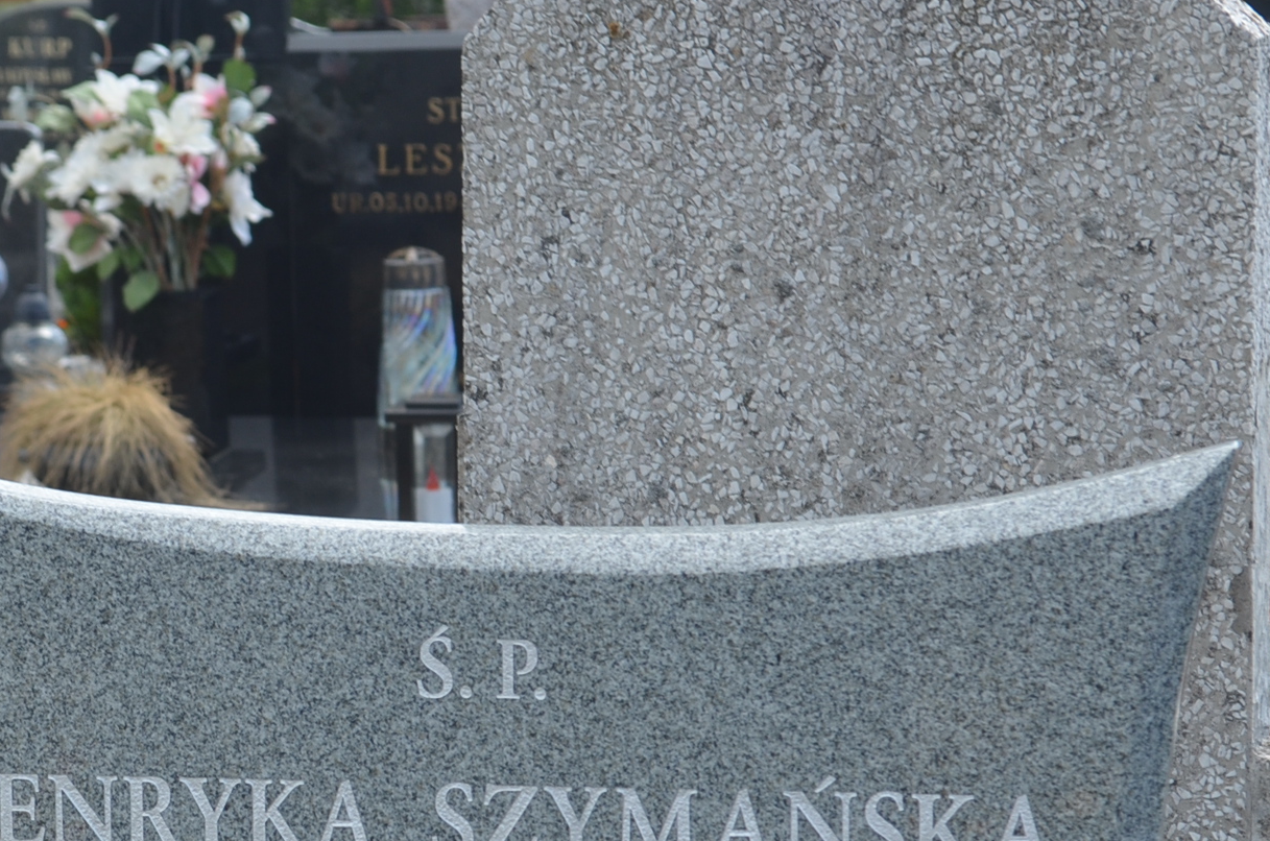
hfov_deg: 12.3
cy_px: 839
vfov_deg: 8.1
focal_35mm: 167
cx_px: 378
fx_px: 5879
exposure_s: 1/250
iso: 200
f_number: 8
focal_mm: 55
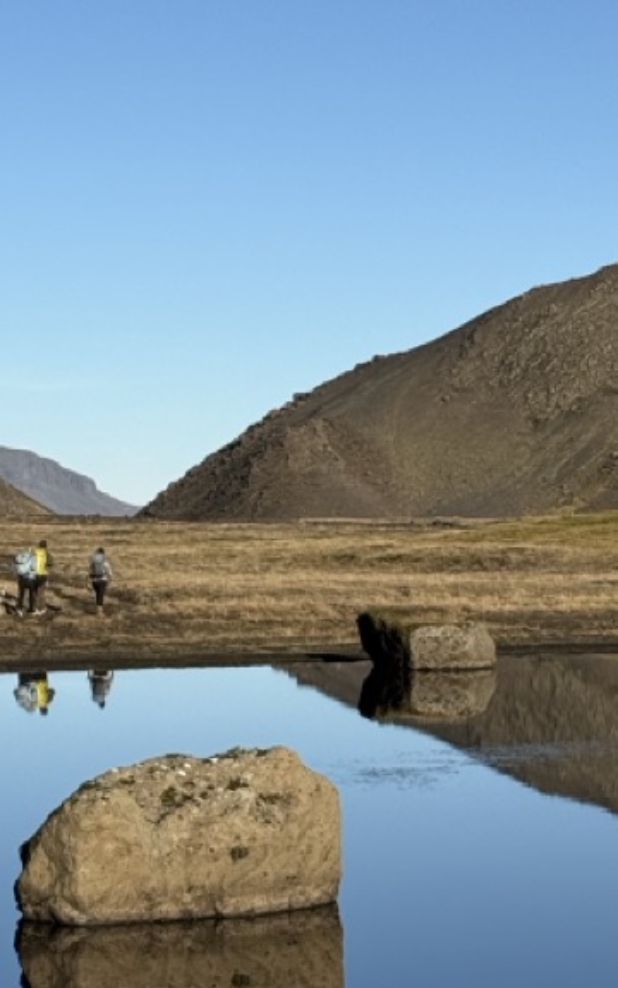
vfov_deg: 18.4
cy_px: 338
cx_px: -58
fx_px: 3045
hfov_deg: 11.4
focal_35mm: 113
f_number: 1.78
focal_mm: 6.76
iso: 80
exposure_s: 1/8772
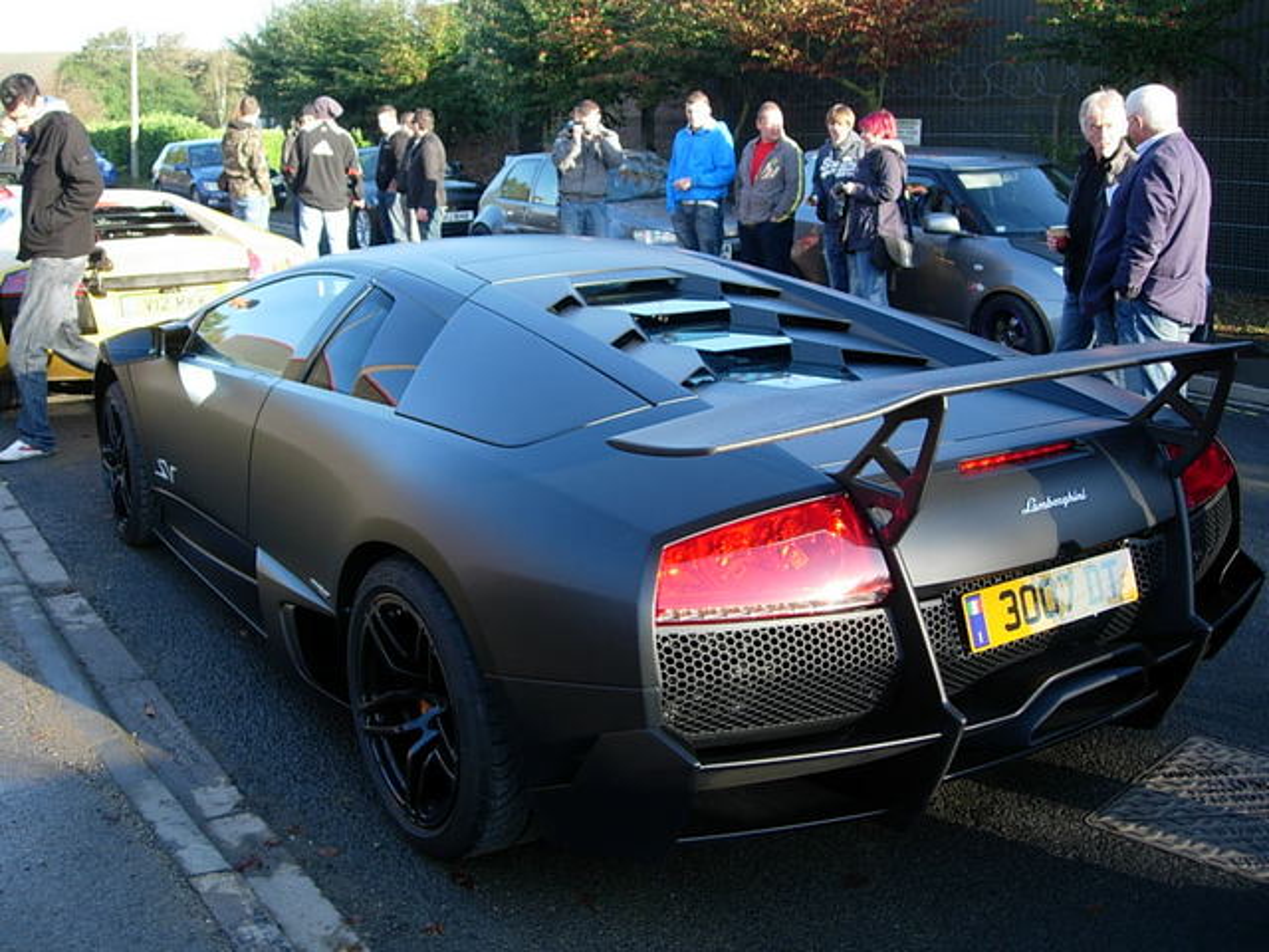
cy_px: 476
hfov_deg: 49.0
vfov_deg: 37.7
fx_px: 1393
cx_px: 634
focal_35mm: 38
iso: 64
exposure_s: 1/181
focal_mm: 7.8
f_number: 2.8
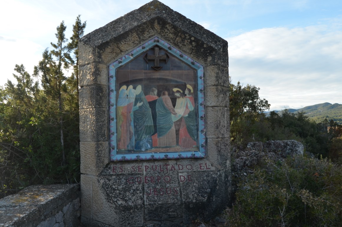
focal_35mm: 27
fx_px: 256
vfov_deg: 47.7
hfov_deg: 67.5
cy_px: 114
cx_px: 171
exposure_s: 1/200
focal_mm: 18
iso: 200
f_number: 7.1
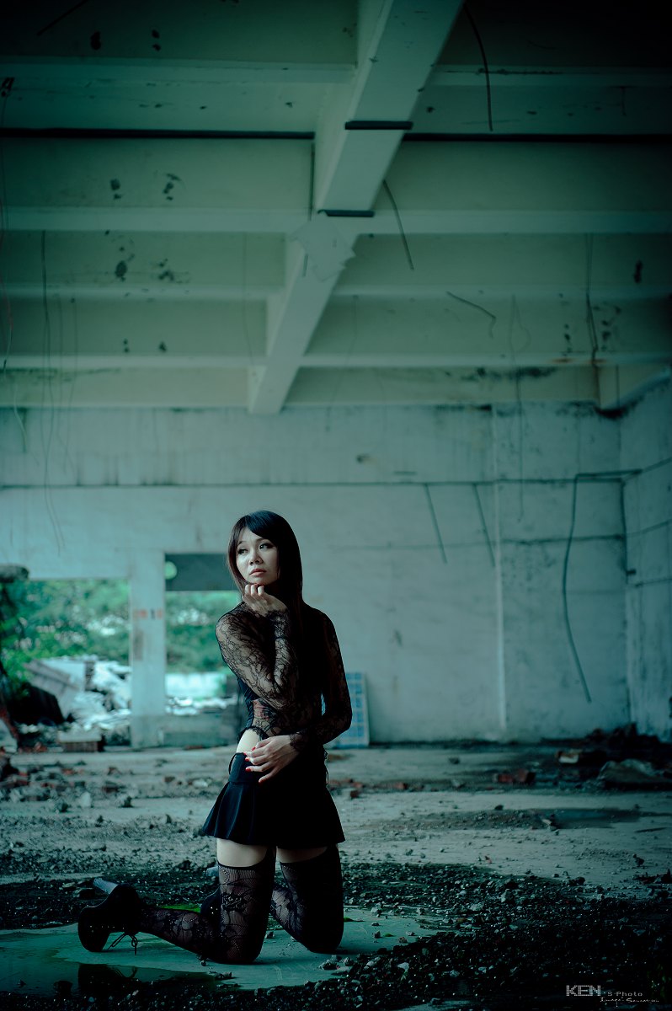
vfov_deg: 28.9
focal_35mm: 70
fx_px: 1963
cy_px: 506
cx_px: 336
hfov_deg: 19.4
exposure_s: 1/125
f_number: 2.8
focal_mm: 70
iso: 400
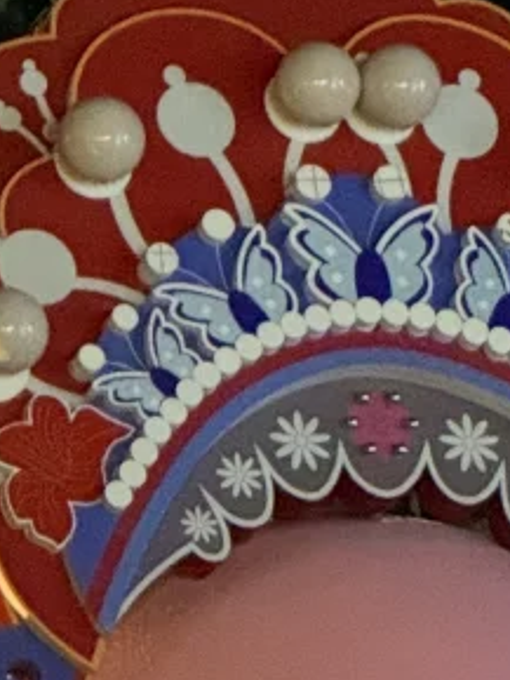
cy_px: 595
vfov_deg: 3.3
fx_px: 11719
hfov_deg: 2.5
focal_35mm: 597
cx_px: 423
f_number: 2.8
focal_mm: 15.66
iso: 1000
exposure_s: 1/25
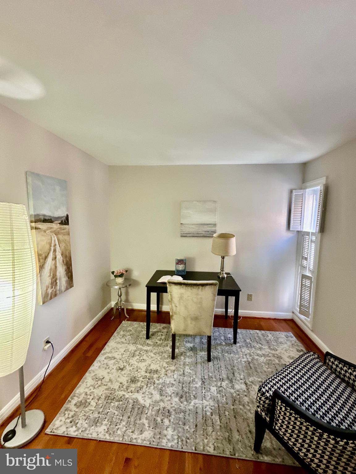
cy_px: 237
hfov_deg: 85.7
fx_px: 192
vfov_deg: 102.1
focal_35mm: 14
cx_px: 178
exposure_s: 1/60
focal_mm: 2.22
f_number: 2.2
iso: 500
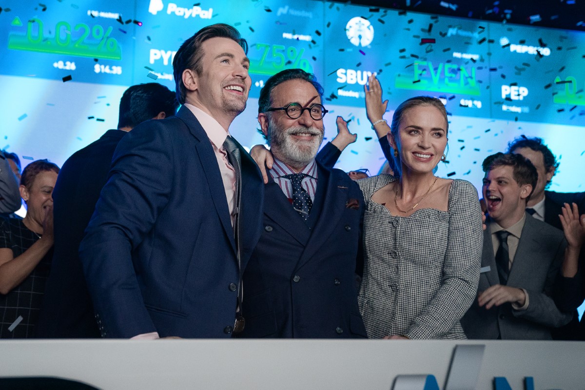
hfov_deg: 49.6
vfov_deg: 34.2
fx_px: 634
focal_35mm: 39
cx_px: 292
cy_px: 195
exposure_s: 1/250
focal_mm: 39
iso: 3200
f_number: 3.5
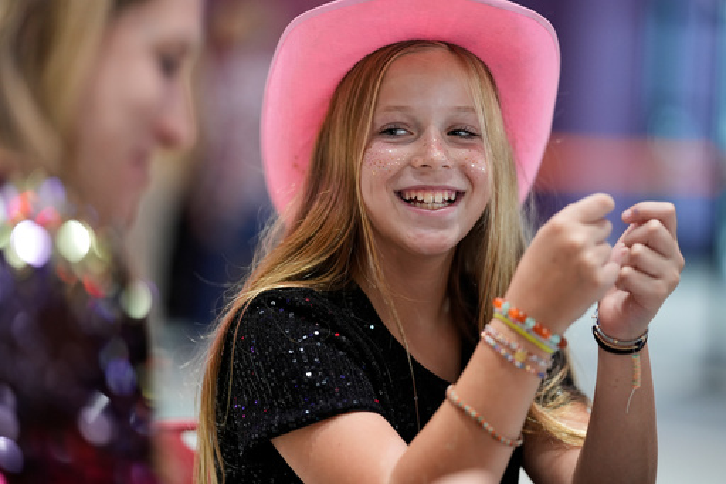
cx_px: 363
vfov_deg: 10.2
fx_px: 2721
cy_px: 242
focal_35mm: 135
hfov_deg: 15.2
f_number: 1.8
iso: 1600
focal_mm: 135
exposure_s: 1/200
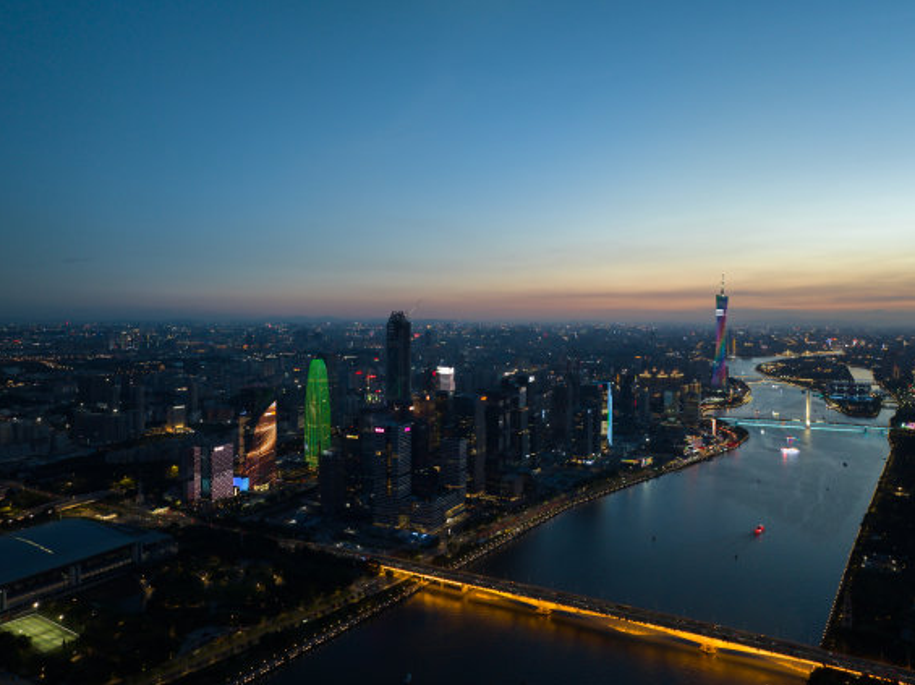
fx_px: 687
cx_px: 428
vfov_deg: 53.0
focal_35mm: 26
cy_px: 343
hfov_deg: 67.3
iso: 180
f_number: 2.8
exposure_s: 1/15
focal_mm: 12.29
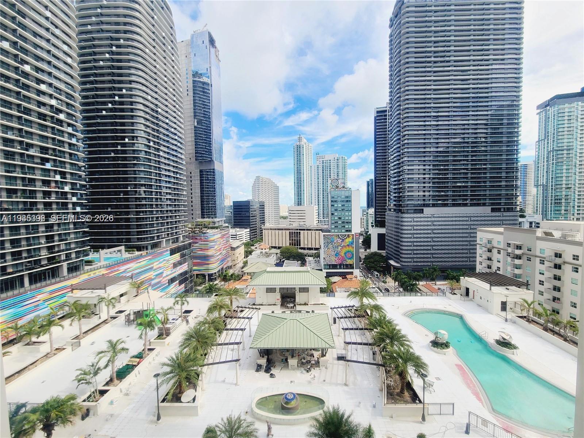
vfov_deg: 89.9
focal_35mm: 13
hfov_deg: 106.2
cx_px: 292
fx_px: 219
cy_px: 219
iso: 50
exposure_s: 1/1090
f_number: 2.2
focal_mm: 2.2
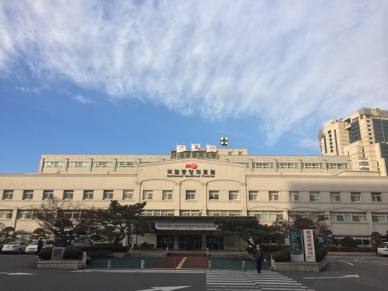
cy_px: 146
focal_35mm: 30
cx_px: 194
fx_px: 336
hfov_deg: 60.0
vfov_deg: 46.8
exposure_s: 1/1414
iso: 32
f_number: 2.2
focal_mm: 4.12
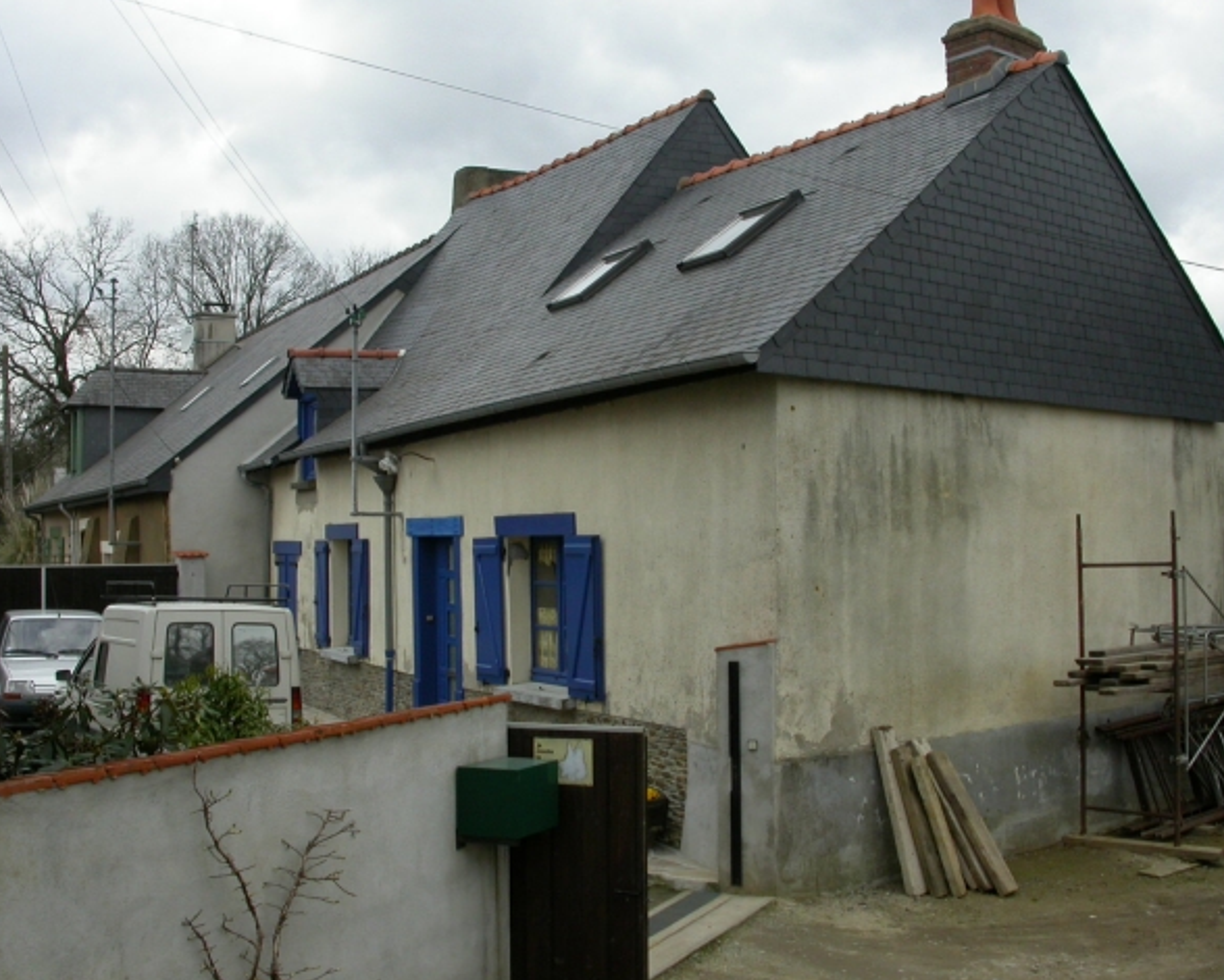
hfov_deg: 42.9
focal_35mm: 43
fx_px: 1558
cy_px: 476
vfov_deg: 34.9
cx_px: 612
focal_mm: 7.85
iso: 100
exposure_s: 1/249
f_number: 6
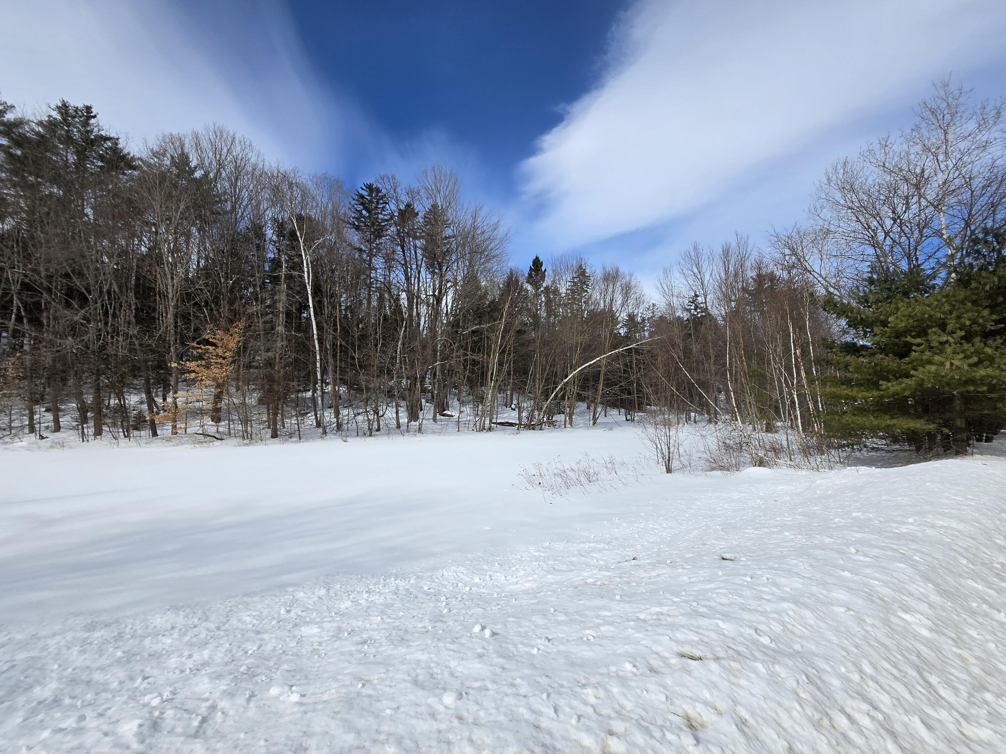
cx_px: 503
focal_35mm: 13
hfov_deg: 106.2
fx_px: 378
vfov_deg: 89.9
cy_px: 377
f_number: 2.2
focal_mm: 1.7
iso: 25
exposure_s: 1/1576
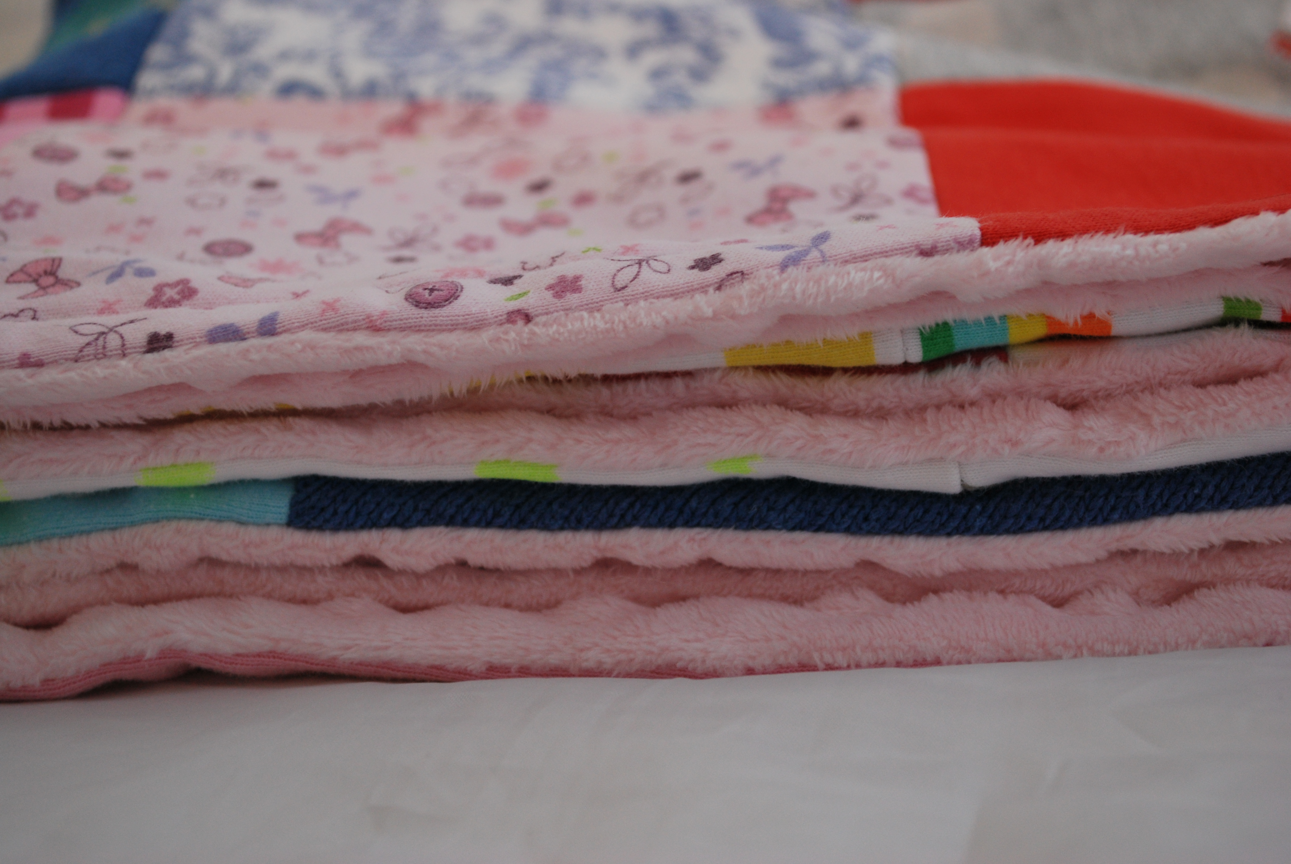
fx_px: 2154
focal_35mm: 60
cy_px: 432
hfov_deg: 33.4
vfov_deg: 22.7
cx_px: 646
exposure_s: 1/30
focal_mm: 40
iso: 400
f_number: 5.3
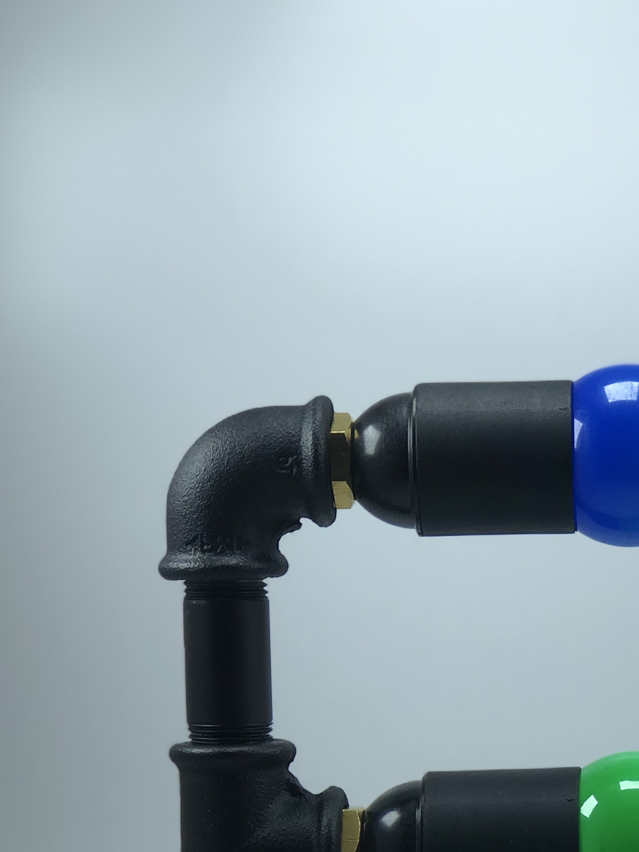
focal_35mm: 119
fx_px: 2929
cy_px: 860
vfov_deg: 16.2
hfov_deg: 12.4
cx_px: 561
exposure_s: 1/118
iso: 20
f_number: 2.8
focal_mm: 6.6
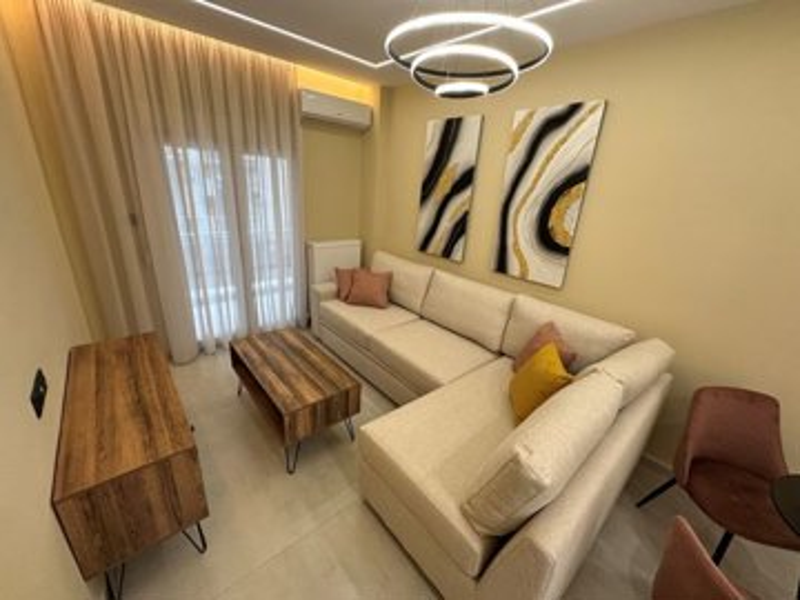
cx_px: 400
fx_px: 324
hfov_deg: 102.1
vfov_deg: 85.7
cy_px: 300
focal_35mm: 14
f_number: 2.2
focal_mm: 2.22
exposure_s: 1/100
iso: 200
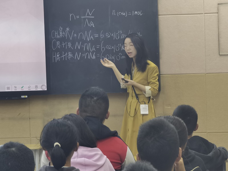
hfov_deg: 12.5
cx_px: 114
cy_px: 86
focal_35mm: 158
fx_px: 1041
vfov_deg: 9.4
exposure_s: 1/33.3
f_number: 3.4
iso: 200
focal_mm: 14.45
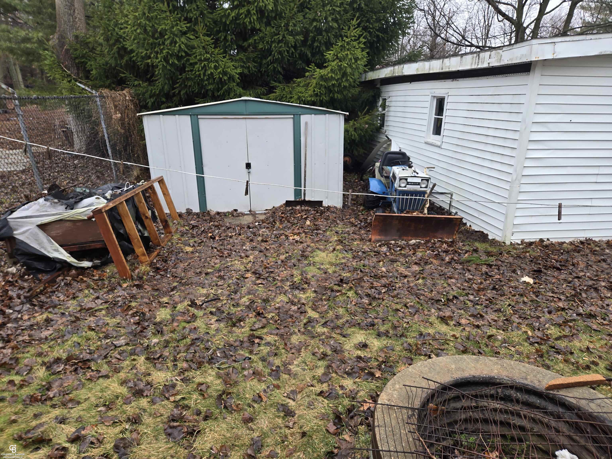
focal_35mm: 23
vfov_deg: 58.9
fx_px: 407
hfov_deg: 73.9
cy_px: 230
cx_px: 306
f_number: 1.8
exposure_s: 1/373
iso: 25
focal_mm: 5.4
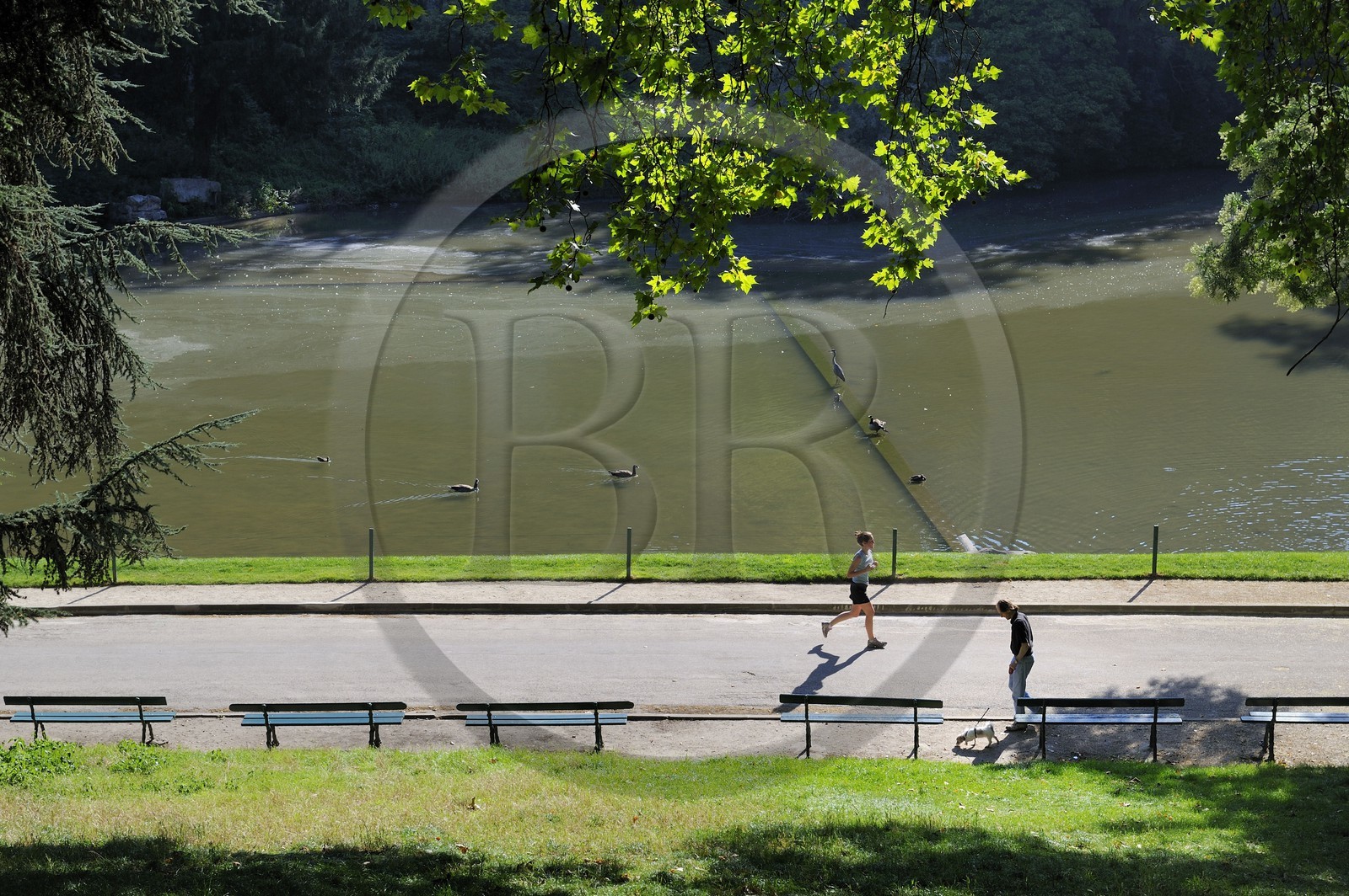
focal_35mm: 70
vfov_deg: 19.4
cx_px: 674
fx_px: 2621
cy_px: 448
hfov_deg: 28.9
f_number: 9
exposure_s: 1/250
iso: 200
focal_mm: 70
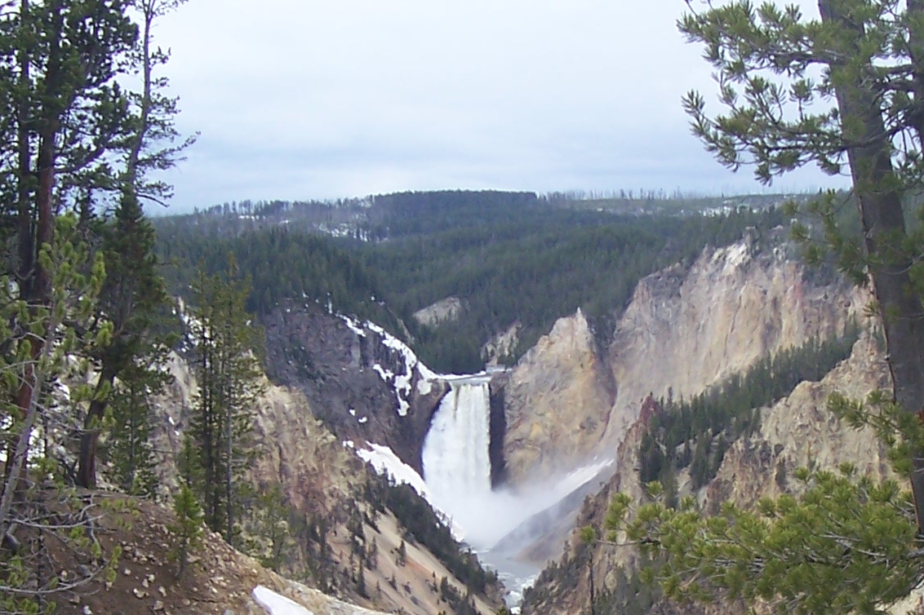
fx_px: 2053
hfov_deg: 25.2
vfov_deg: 16.8
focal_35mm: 80
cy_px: 549
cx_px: 655
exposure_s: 1/350
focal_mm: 5.6
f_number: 2.7
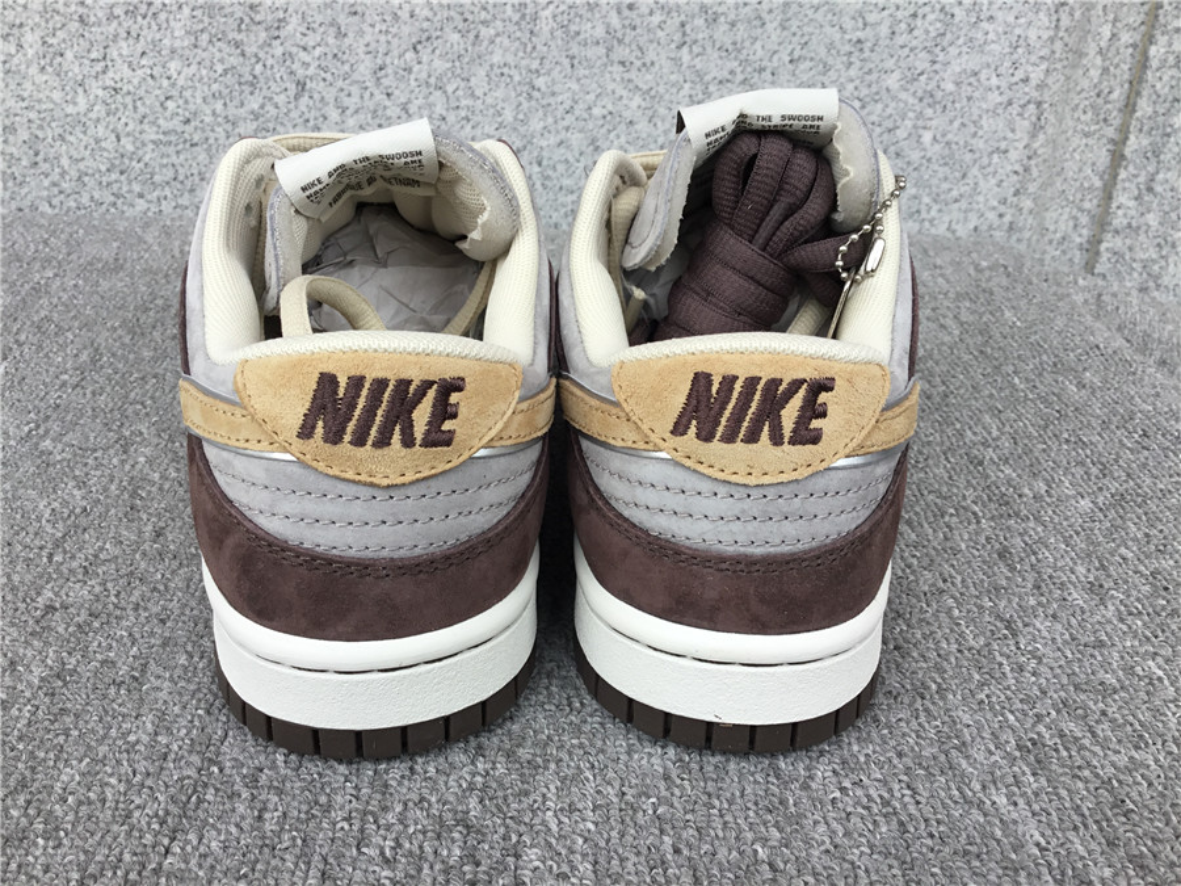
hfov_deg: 58.4
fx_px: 1058
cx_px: 590
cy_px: 443
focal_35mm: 31
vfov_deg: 45.4
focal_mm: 3.3
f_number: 2.4
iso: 25
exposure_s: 1/117
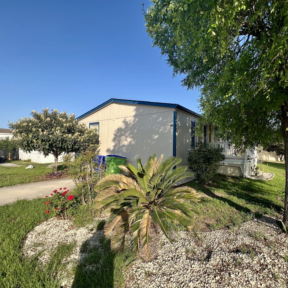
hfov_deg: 85.3
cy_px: 147
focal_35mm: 16
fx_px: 151
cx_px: 184
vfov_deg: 87.4
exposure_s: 1/288
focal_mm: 1.57
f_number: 1.8
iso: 32
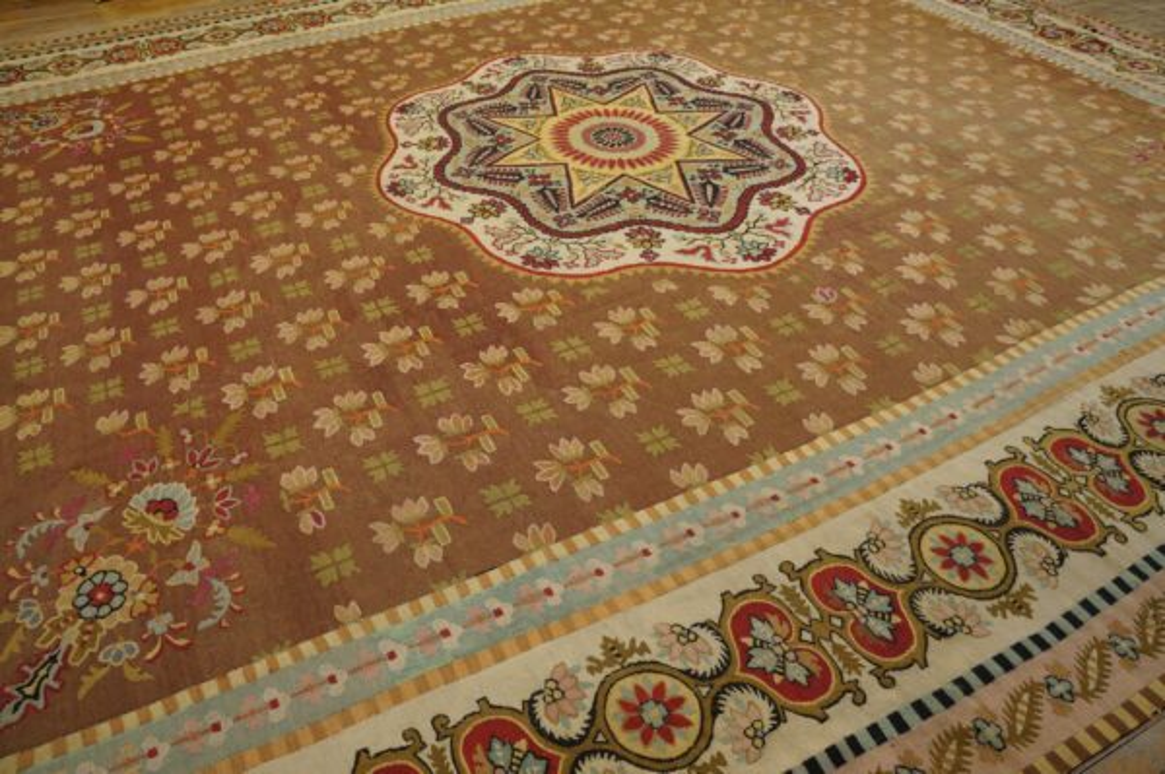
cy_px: 387
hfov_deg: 67.4
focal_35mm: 27
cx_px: 582
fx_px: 873
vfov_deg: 47.9
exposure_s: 1/60
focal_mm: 18
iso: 800
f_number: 4
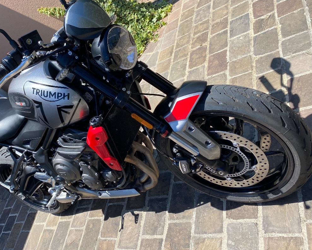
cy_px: 105
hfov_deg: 53.4
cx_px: 111
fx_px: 305
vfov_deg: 44.4
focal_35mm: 33
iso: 32
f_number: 1.8
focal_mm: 4.25
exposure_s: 1/1287
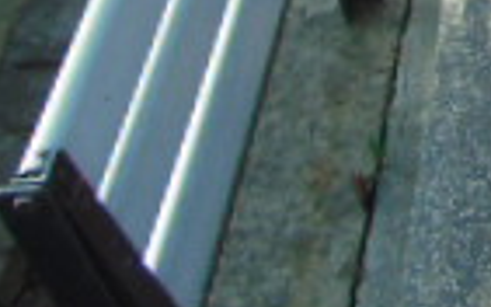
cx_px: 968
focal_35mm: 120
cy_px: -290
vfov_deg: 10.1
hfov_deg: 14.5
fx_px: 1605
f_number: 3
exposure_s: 1/320
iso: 80
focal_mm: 4.5
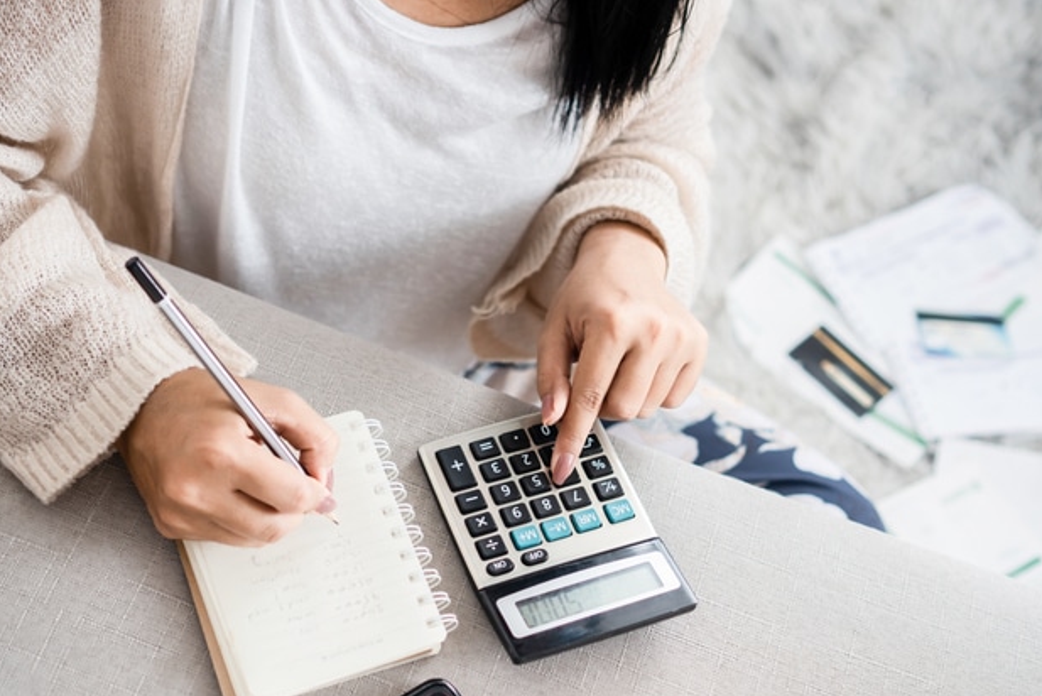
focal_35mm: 62
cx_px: 603
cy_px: 405
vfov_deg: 22.1
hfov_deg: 32.5
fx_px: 1783
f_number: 2.2
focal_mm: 35
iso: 125
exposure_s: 1/80
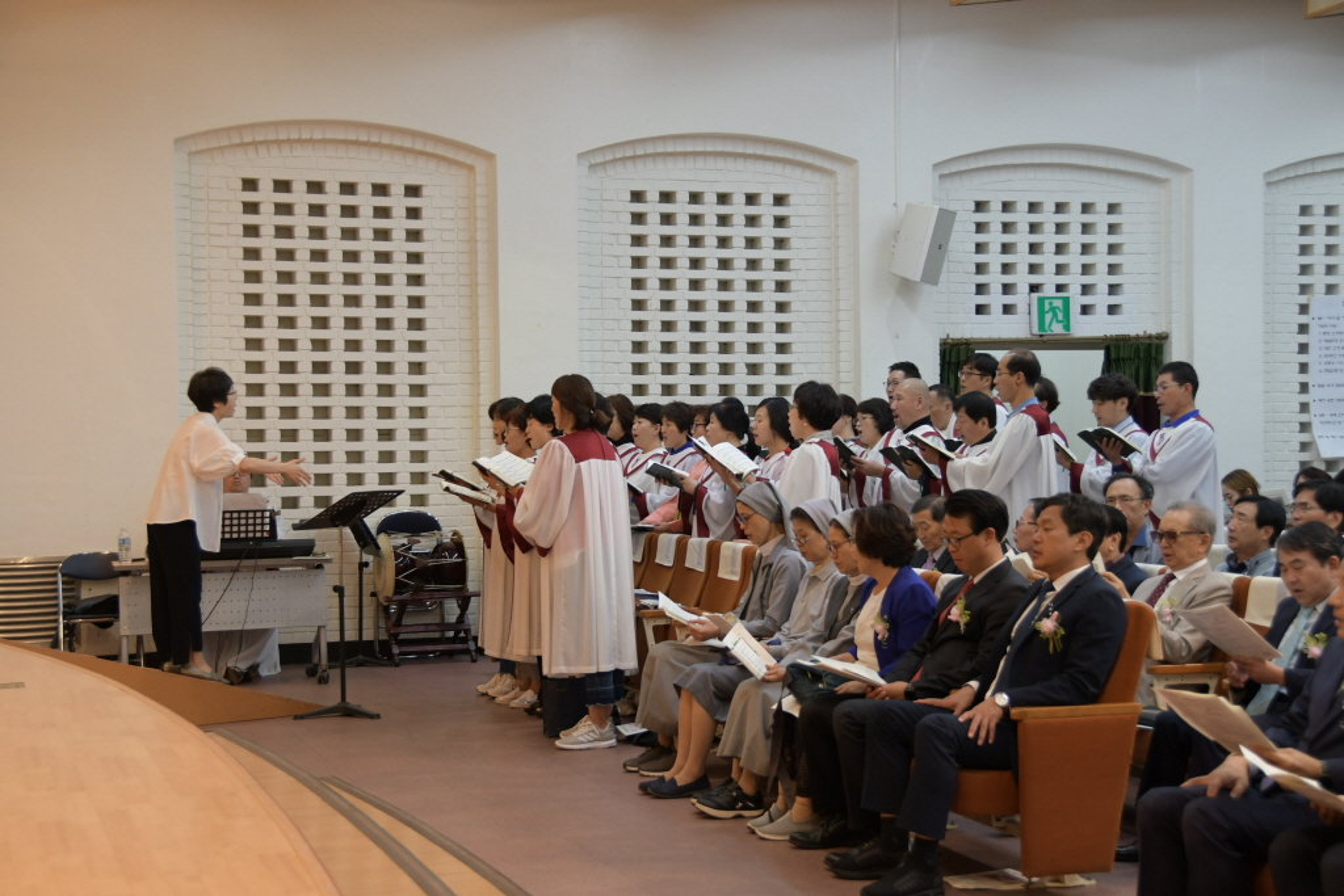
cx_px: 672
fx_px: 2128
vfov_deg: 23.8
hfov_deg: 35.0
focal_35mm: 57
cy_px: 448
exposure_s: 1/80
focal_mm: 38
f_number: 4.5
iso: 800
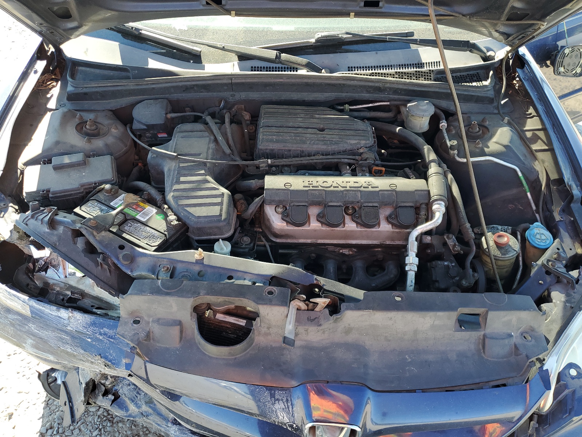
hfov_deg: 67.3
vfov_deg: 53.1
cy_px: 218
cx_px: 291
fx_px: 437
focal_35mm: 26
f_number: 1.5
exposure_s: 1/286
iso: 50
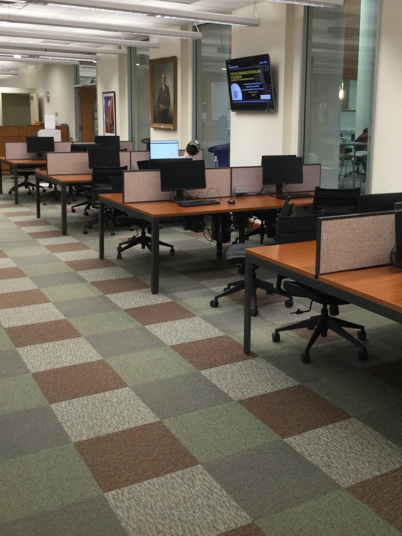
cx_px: 232
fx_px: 604
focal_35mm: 39
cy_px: 202
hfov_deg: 36.7
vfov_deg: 47.4
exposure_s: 1/30
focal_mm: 3.3
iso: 50
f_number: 2.4
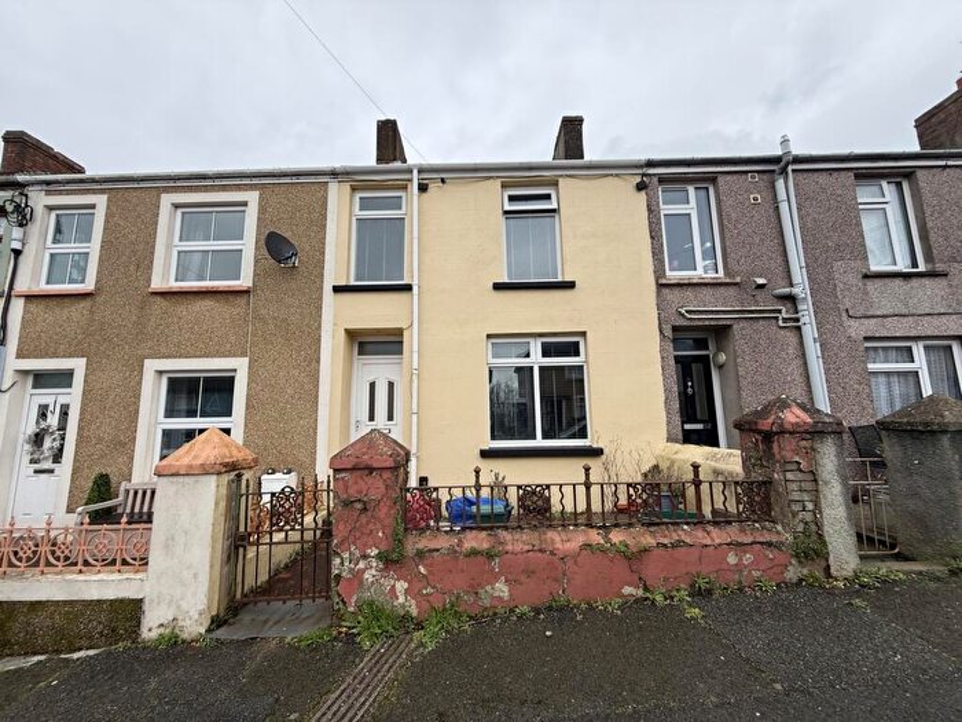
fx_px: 389
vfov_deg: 85.7
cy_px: 361
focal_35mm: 14
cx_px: 481
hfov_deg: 102.1
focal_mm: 2.22
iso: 50
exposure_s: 1/228
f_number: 2.2
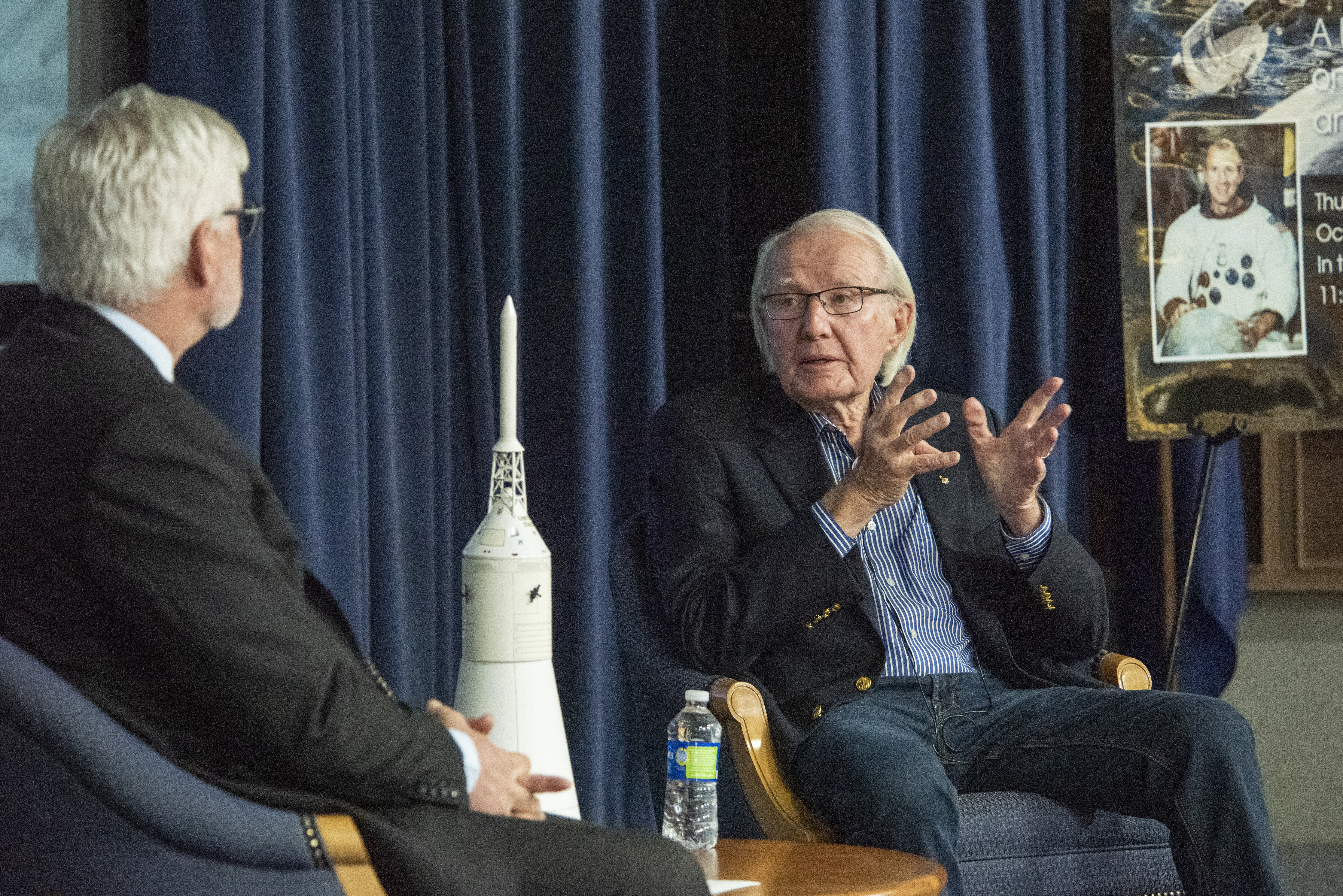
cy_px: 448
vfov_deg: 7.9
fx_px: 6530
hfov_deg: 11.7
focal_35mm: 175
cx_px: 672
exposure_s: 1/200
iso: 12800
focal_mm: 175
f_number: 6.3
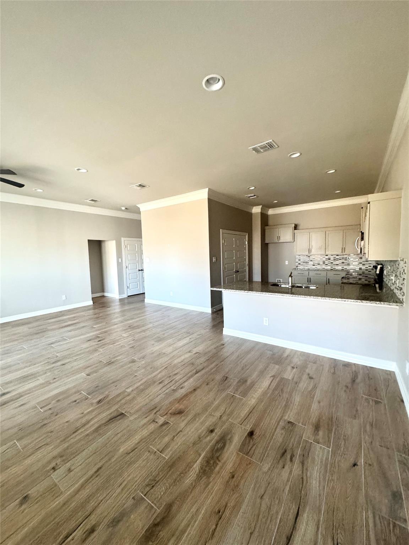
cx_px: 204
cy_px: 272
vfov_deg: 102.1
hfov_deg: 85.7
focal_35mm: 14
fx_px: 221
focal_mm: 2.22
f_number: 2.2
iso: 320
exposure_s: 1/75
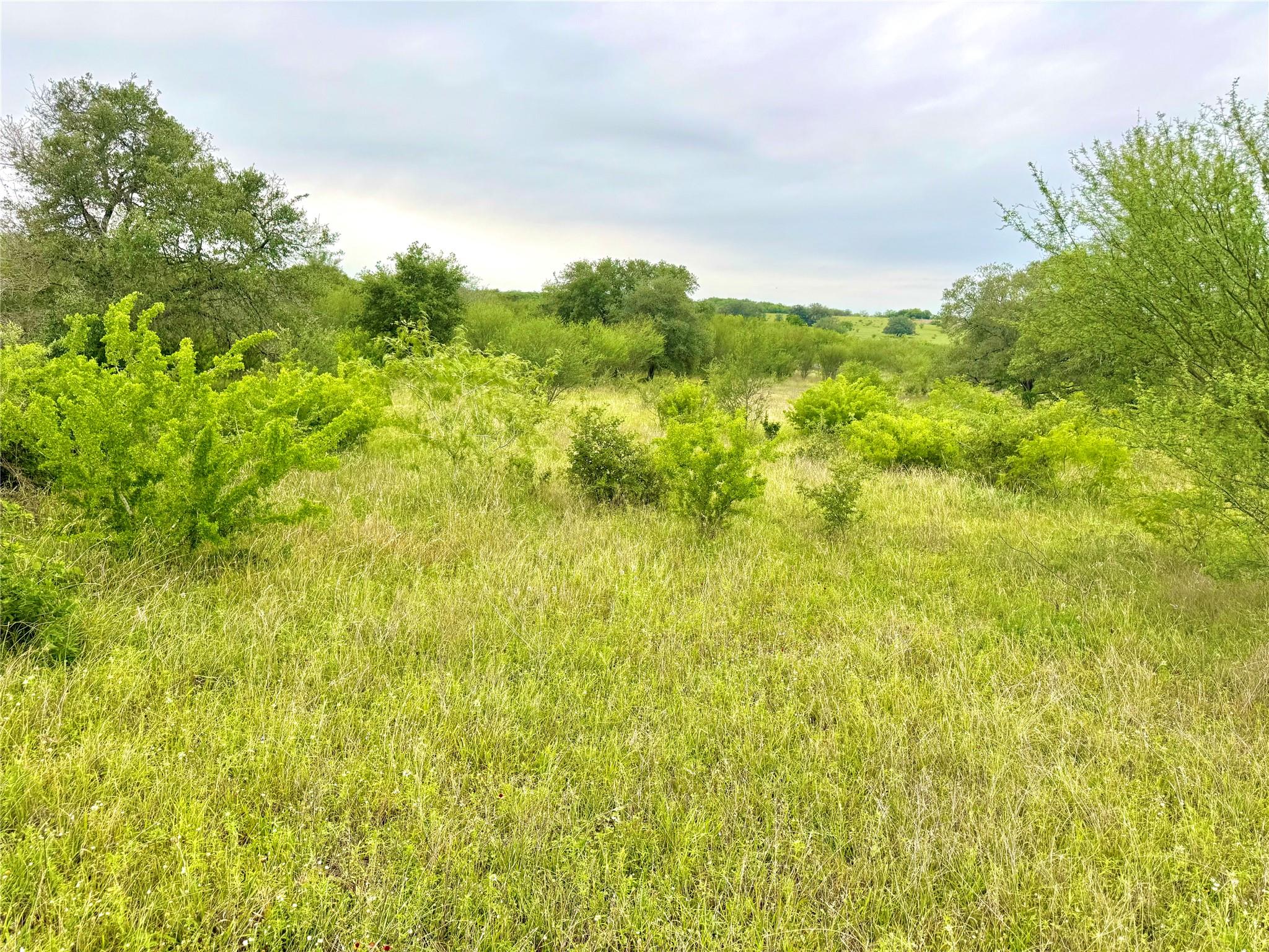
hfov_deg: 71.6
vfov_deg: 56.8
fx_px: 880
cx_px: 634
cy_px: 476
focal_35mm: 24
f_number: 1.78
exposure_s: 1/756
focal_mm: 6.76
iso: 80
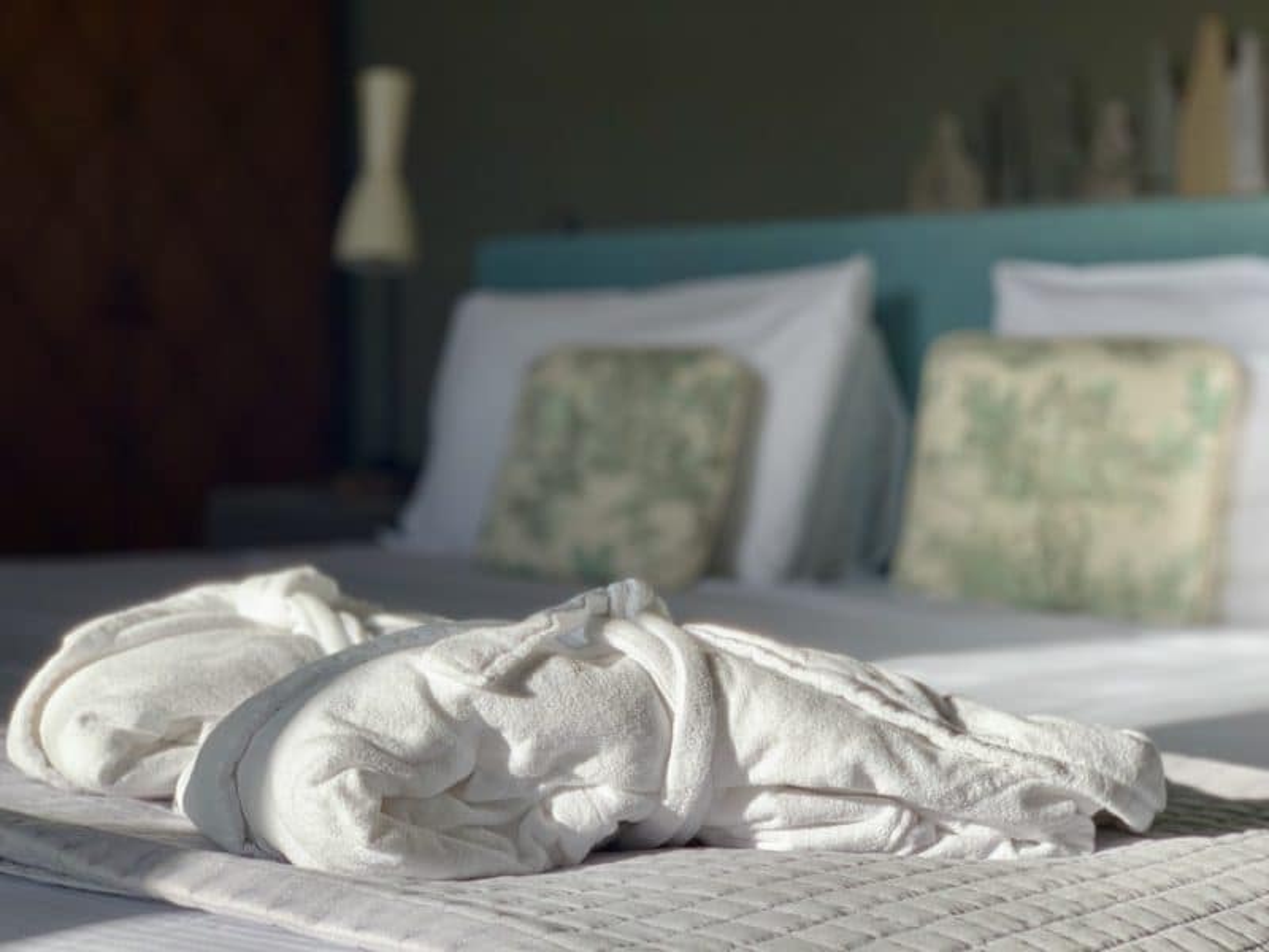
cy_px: 476
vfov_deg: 28.0
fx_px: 1906
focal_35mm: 52
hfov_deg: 36.8
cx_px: 634
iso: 16
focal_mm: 6
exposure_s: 1/558
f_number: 2.4
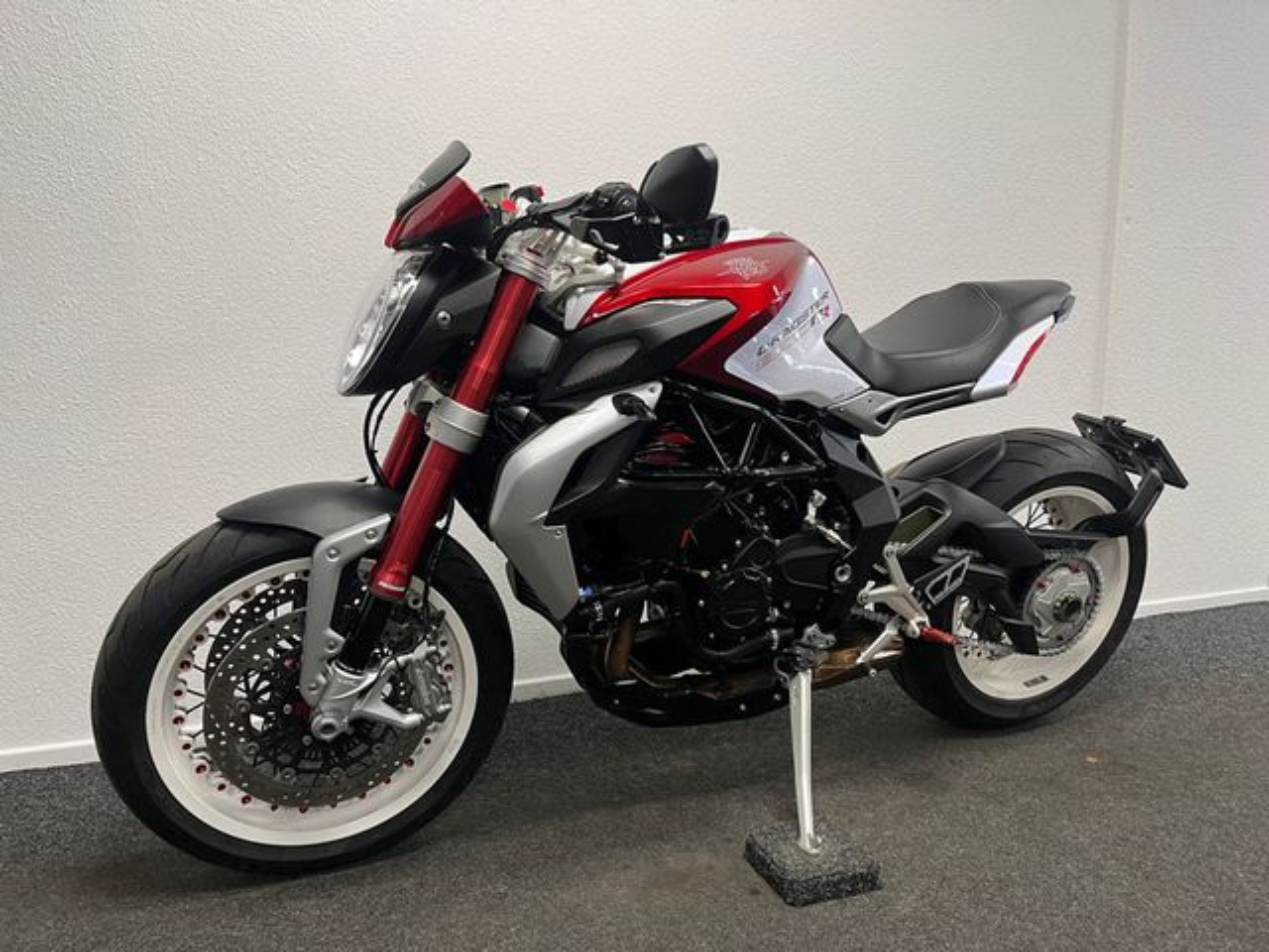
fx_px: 953
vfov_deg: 53.1
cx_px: 634
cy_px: 476
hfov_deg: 67.3
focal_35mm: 26
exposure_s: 1/50
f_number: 1.6
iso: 80
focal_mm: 5.1
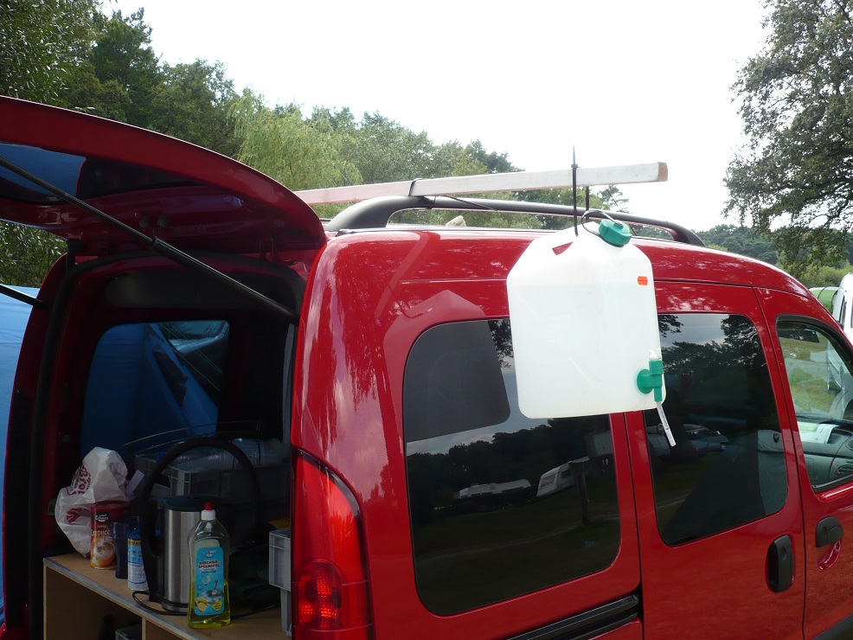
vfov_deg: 36.0
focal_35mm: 40
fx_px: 986
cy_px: 320
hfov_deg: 46.8
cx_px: 426
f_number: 3
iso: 100
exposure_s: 1/320
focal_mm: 6.6
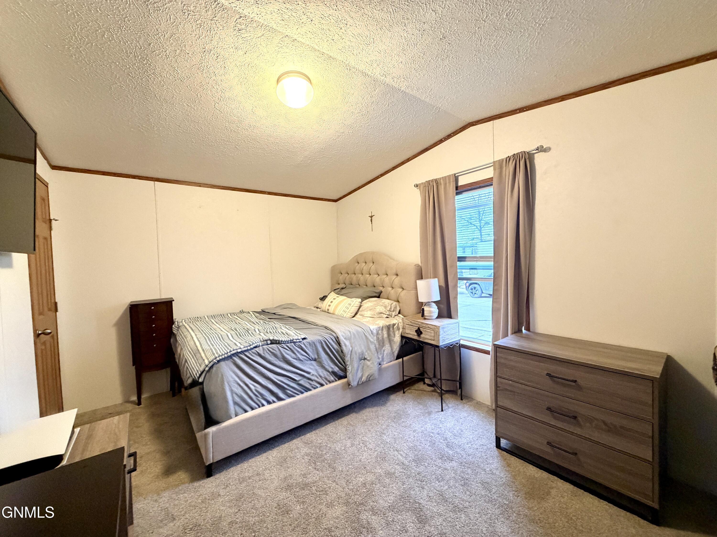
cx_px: 358
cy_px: 268
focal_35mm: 14
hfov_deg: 102.1
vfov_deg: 85.7
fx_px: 290
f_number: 2.2
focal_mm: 2.22
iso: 400
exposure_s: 1/60
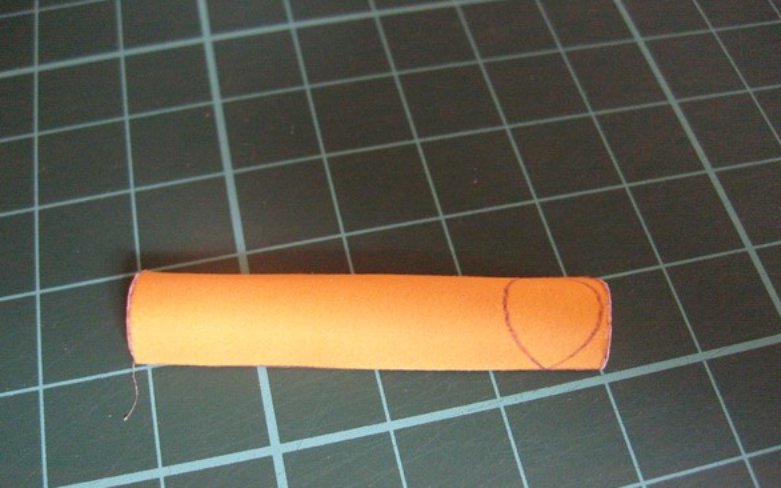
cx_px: 383
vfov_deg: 33.4
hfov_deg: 51.5
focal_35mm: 38
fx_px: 809
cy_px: 297
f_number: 2.8
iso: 200
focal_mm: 5.8
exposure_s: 1/30
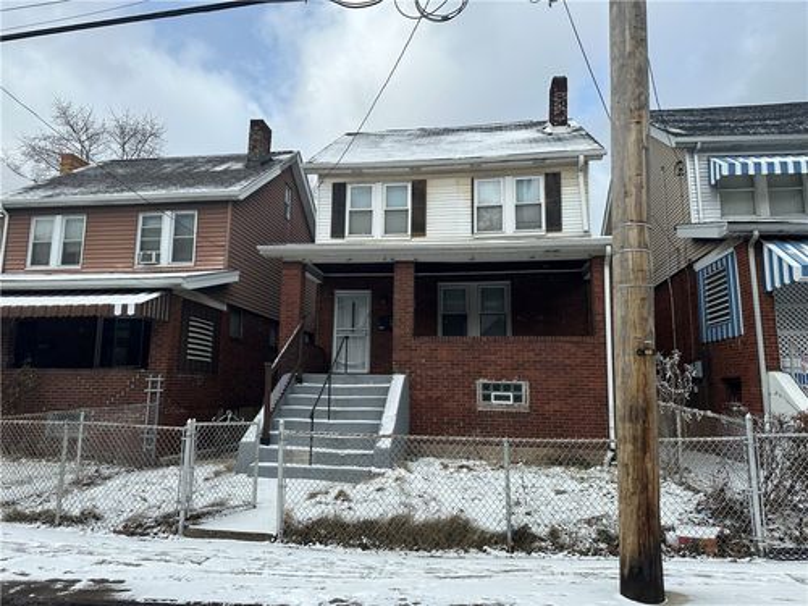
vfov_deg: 56.8
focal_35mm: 24
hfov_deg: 71.6
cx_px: 404
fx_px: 560
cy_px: 303
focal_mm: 6.86
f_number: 1.78
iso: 80
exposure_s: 1/3155
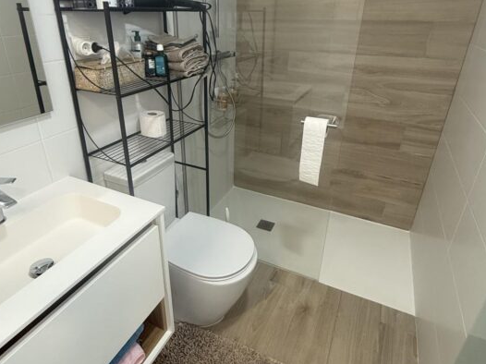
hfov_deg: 90.8
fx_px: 239
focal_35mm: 17
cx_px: 222
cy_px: 160
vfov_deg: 74.4
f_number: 2.2
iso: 250
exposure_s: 1/100
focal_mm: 2.22
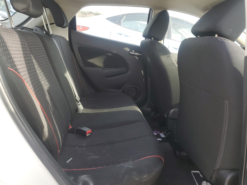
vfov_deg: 53.1
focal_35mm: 26
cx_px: 124
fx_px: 186
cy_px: 92
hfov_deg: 67.3
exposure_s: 1/204
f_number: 1.5
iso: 50
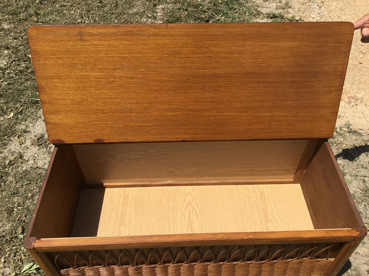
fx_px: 330
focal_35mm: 31
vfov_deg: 45.4
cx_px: 184
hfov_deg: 58.4
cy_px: 138
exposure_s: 1/1698
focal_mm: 3.3
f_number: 2.4
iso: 25
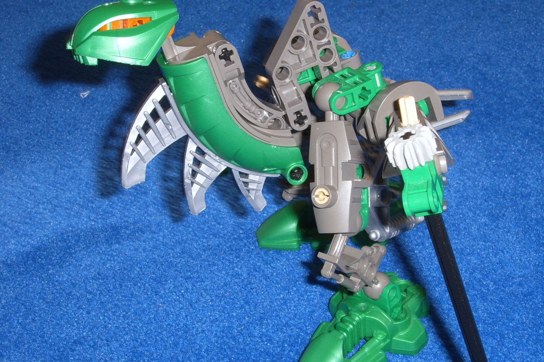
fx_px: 1194
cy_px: 177
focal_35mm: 79
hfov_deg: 25.7
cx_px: 269
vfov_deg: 17.3
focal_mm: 12.4
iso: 69
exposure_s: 1/45
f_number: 8.2
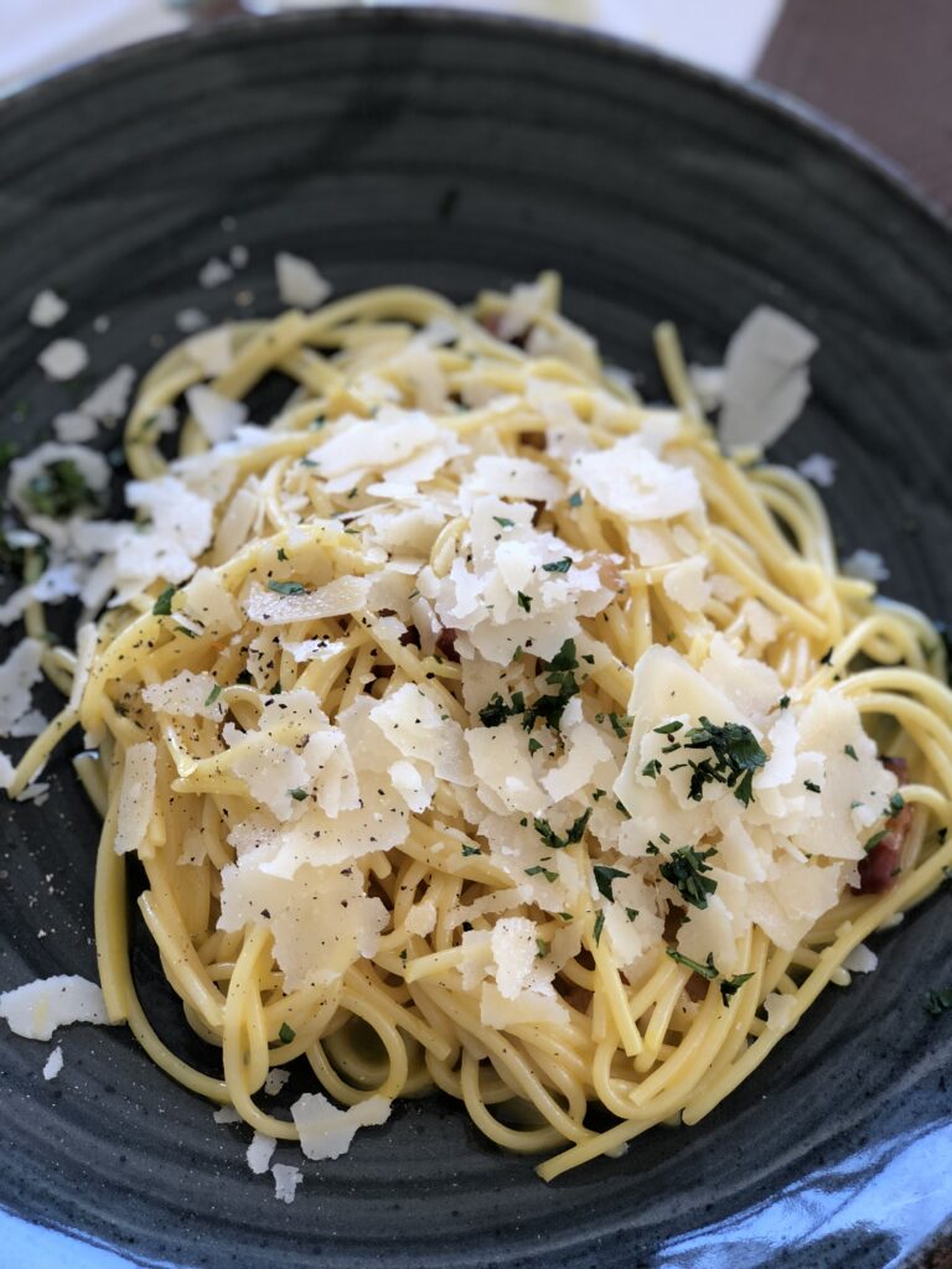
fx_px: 2090
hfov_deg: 25.7
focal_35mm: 57
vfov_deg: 33.8
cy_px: 634
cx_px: 476
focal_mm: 6.6
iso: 100
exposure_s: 1/100
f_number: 2.8
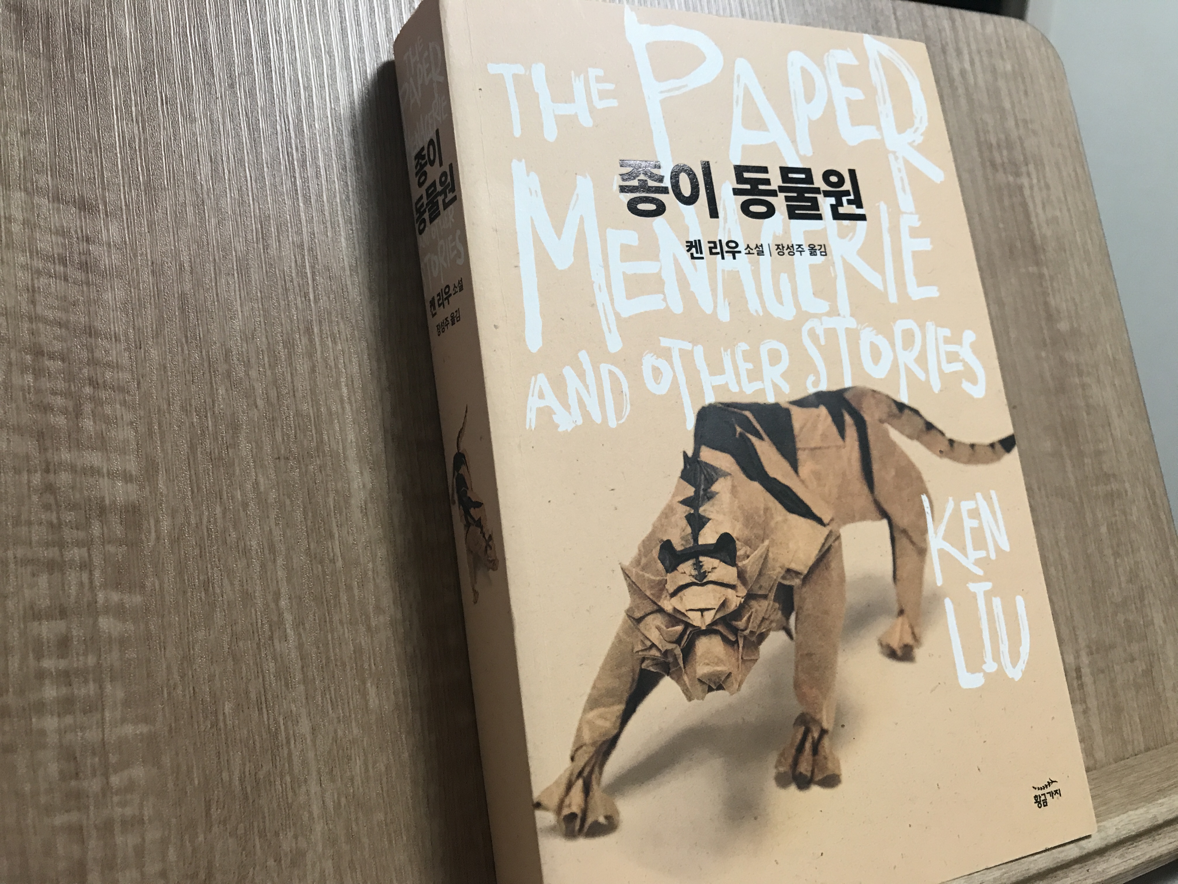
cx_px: 589
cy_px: 442
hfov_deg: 63.4
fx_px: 953
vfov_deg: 49.7
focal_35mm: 28
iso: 40
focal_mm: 3.99
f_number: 1.8
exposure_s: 1/15
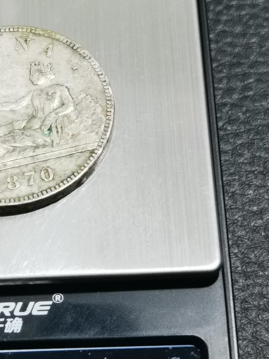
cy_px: 156
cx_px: 20
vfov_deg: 18.9
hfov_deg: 14.1
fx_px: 1078
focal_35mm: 104
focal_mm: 6.67
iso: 200
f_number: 1.9
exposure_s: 1/100
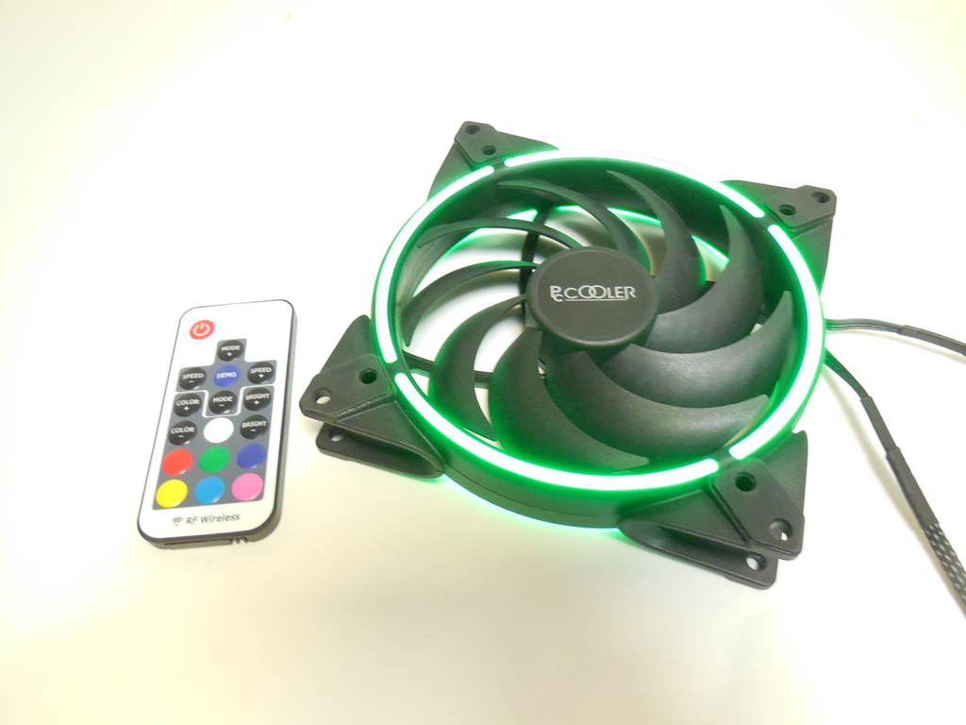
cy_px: 362
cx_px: 483
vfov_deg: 54.9
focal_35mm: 25
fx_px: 698
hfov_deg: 69.4
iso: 400
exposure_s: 1/15
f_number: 3.1
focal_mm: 4.5
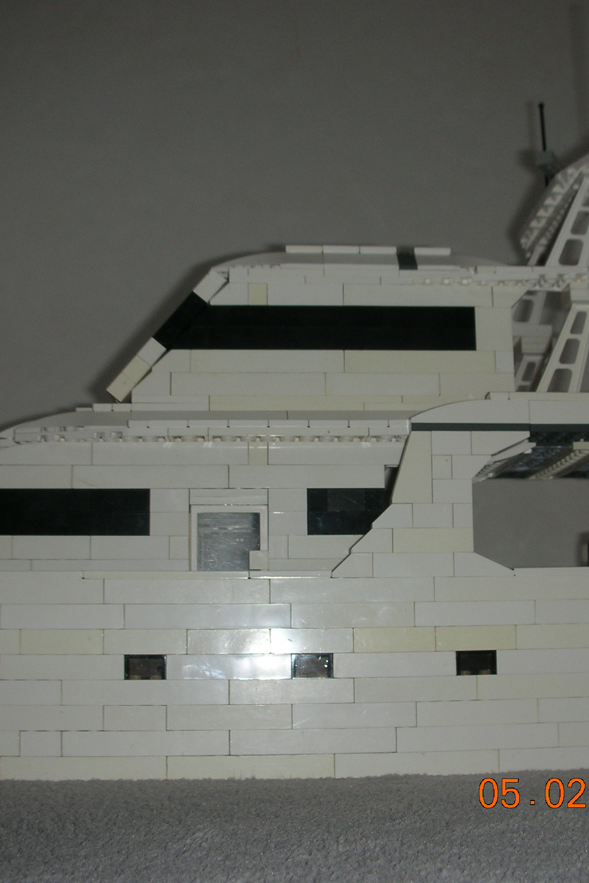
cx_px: 307
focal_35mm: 49
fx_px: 1202
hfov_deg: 27.5
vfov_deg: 40.3
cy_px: 441
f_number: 3
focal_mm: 5.8
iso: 50
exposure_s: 1/60.1
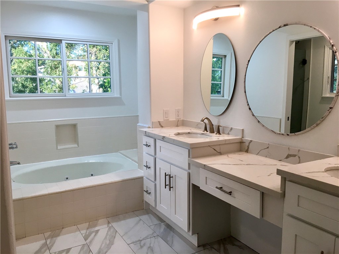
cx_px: 170
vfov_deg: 48.2
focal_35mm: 29
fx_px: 284
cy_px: 127
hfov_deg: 61.7
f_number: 2.2
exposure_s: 1/40
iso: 25
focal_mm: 4.15
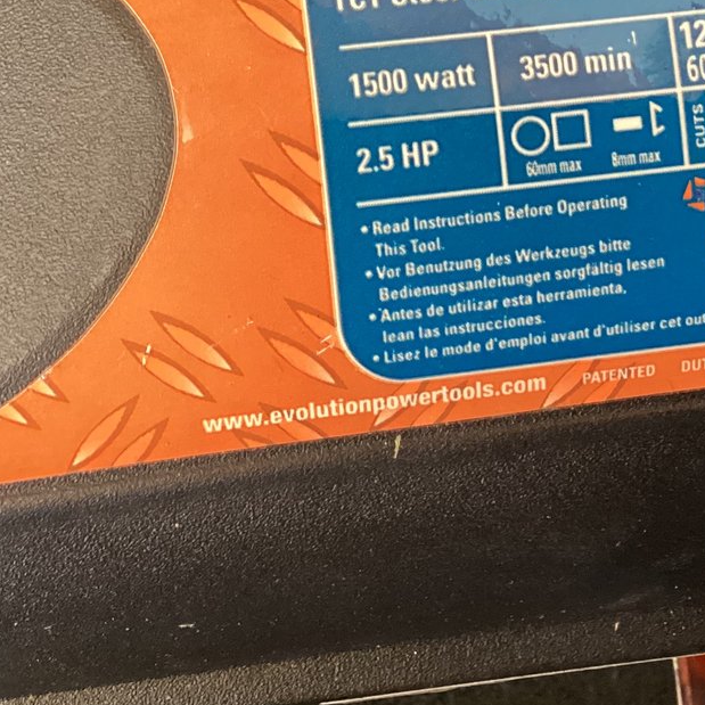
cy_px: 147
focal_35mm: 67
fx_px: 1544
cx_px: 433
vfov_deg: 25.3
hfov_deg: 25.7
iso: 320
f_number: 2.4
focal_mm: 3.3
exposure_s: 1/50
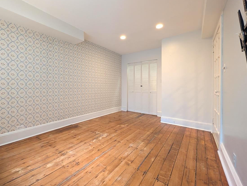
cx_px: 111
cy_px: 88
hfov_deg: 101.7
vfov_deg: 85.7
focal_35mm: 14
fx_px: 100
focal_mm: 2.02
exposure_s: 1/30
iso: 178
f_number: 1.7
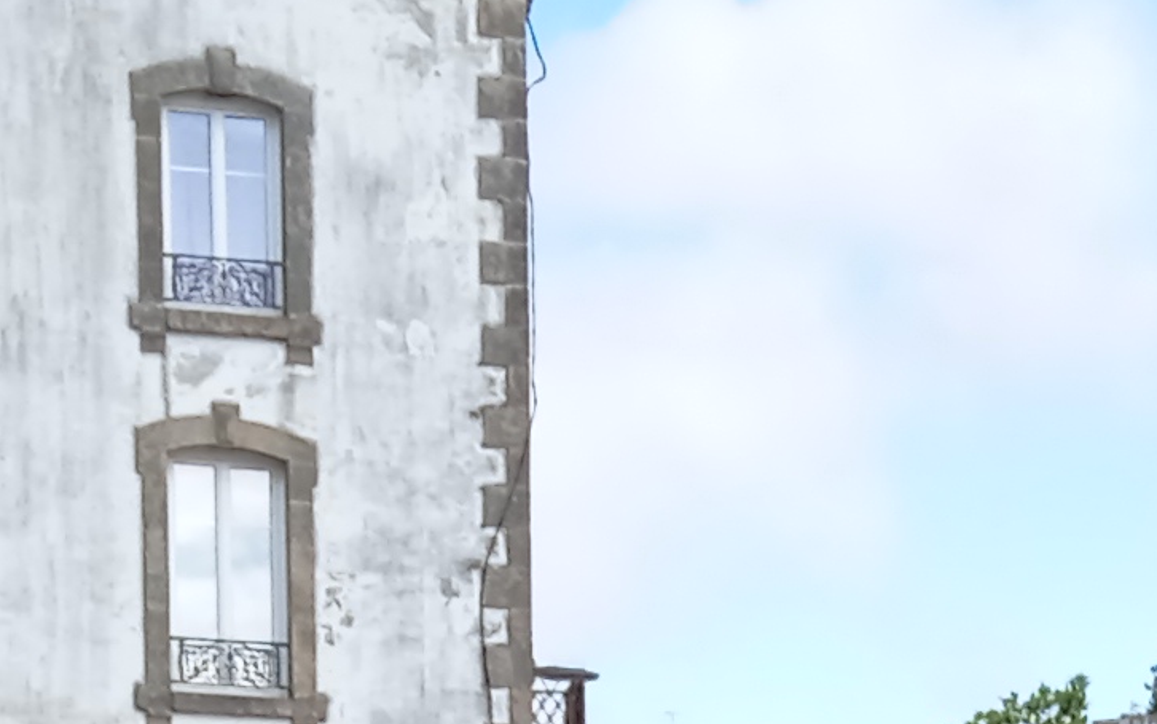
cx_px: 1308
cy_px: 2070
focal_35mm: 170
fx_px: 5361
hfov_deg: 12.1
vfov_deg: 7.0
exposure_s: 1/458
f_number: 2.2
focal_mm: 3.43
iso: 100
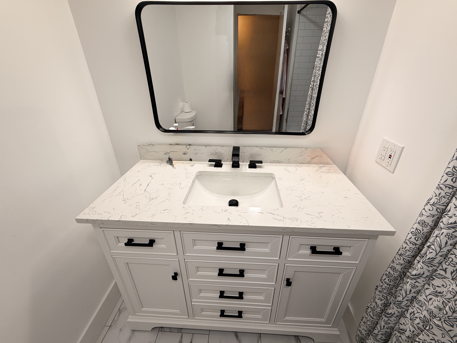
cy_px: 165
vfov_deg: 81.7
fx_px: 198
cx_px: 235
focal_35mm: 15
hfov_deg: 98.1
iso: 100
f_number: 2.2
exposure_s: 1/120
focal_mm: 2.22
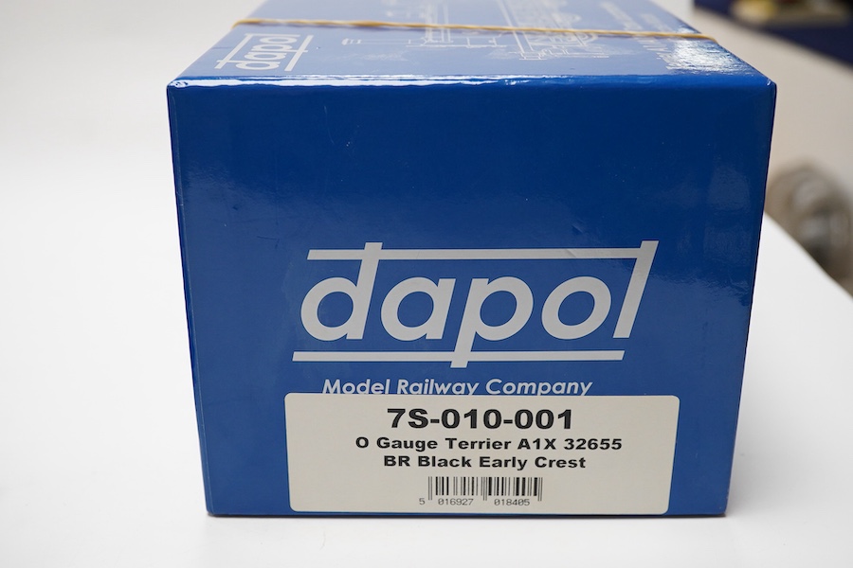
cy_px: 284
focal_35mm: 45
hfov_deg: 43.6
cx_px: 426
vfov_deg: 29.9
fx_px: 1066
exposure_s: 1/125
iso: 1250
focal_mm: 30
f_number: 9
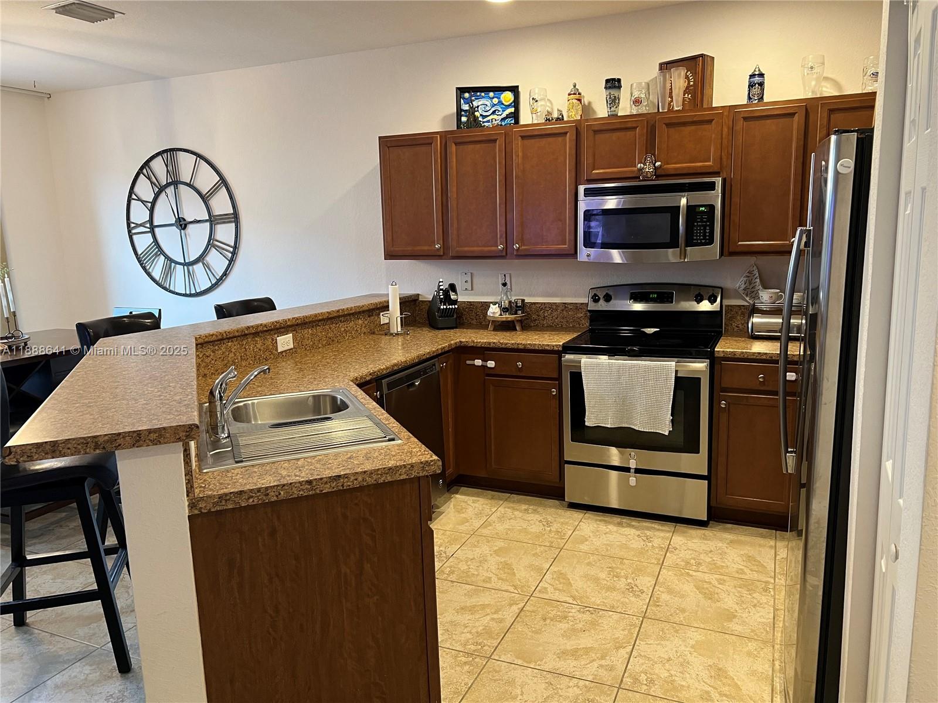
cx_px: 469
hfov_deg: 67.3
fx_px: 705
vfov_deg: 53.1
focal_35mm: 26
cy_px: 352
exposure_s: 1/60
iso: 200
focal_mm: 5.7
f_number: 1.5
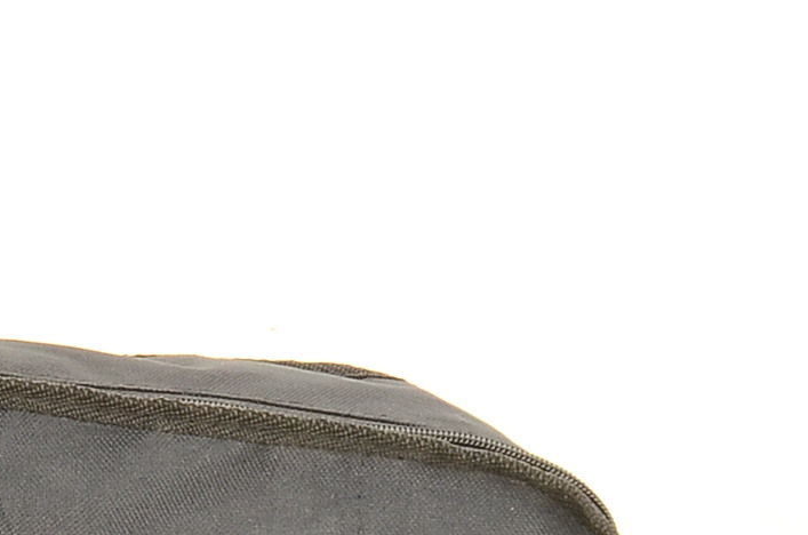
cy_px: 123
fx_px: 6673
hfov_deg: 6.5
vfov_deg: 4.6
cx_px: -1297
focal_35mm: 298
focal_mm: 38
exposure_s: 1/80
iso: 320
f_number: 10
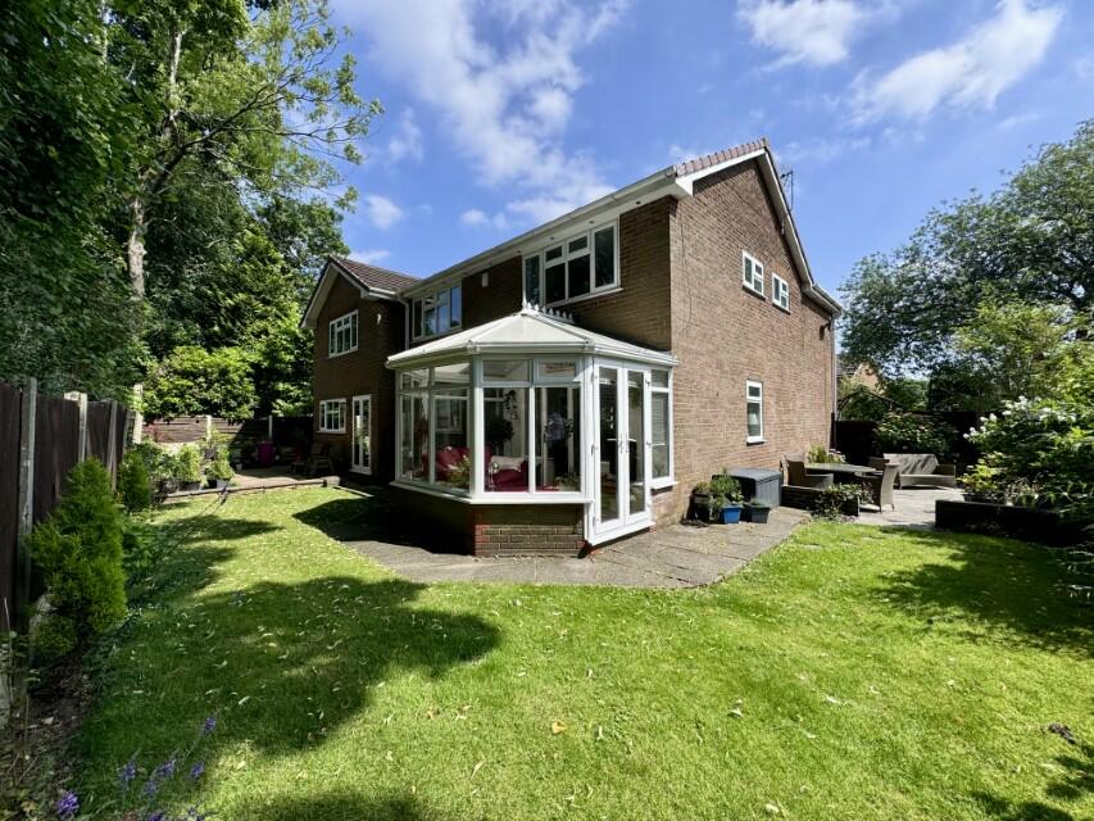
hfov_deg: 102.1
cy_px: 410
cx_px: 547
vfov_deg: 85.7
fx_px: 443
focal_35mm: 14
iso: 40
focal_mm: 2.22
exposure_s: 1/1217
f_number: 2.2
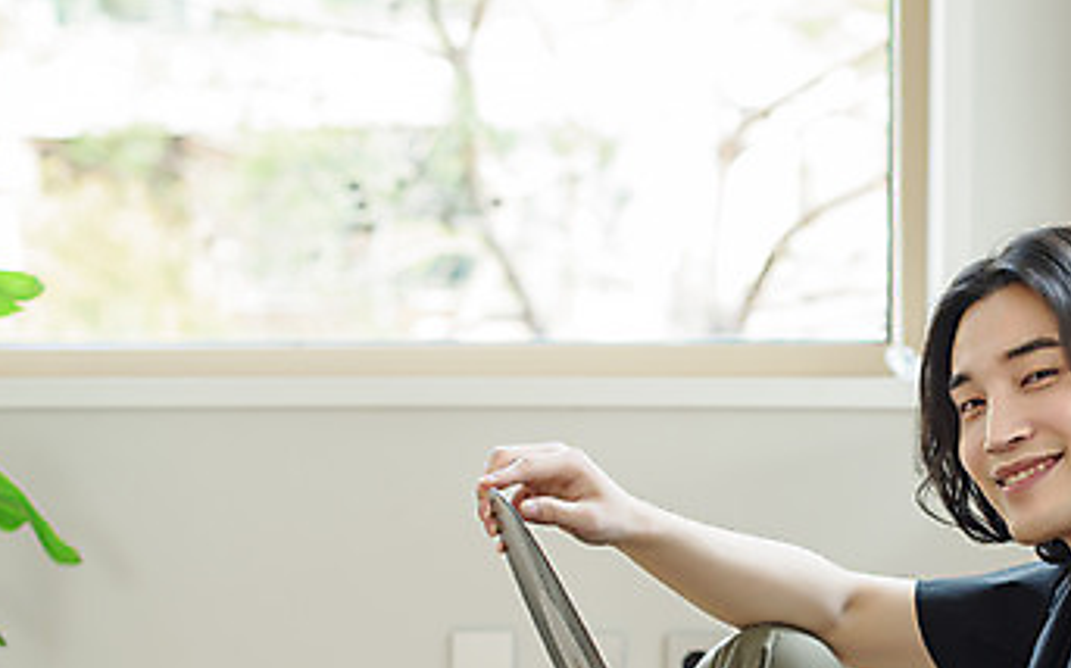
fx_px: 2596
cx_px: 845
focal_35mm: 89
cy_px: 546
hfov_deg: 23.0
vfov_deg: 14.6
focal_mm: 50
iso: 320
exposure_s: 1/160
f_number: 2.8
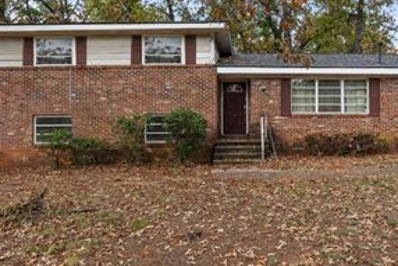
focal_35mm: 28
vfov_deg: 46.4
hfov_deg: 64.7
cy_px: 124
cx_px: 244
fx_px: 310
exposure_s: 1/25
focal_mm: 16
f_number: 11
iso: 200
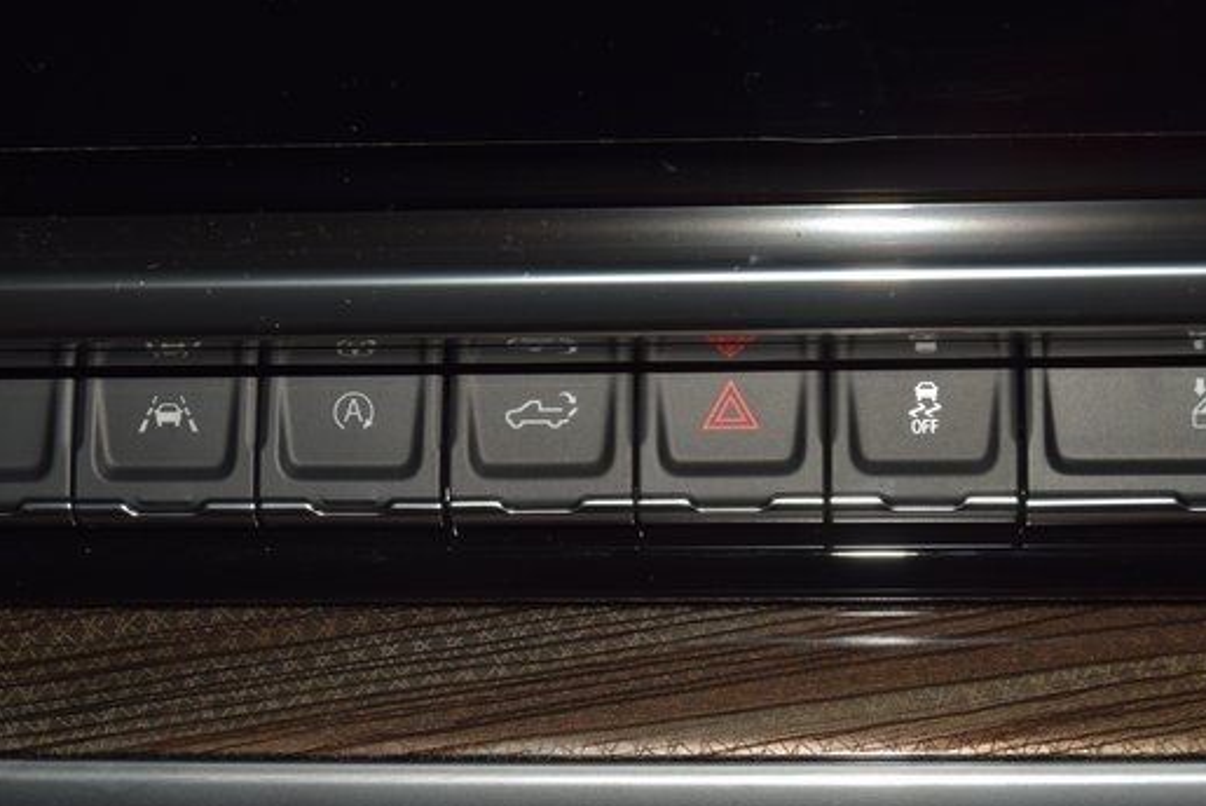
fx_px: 2748
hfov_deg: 24.7
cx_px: 672
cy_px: 423
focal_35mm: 82
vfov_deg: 16.7
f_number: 8
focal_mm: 44
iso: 100
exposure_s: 1/60
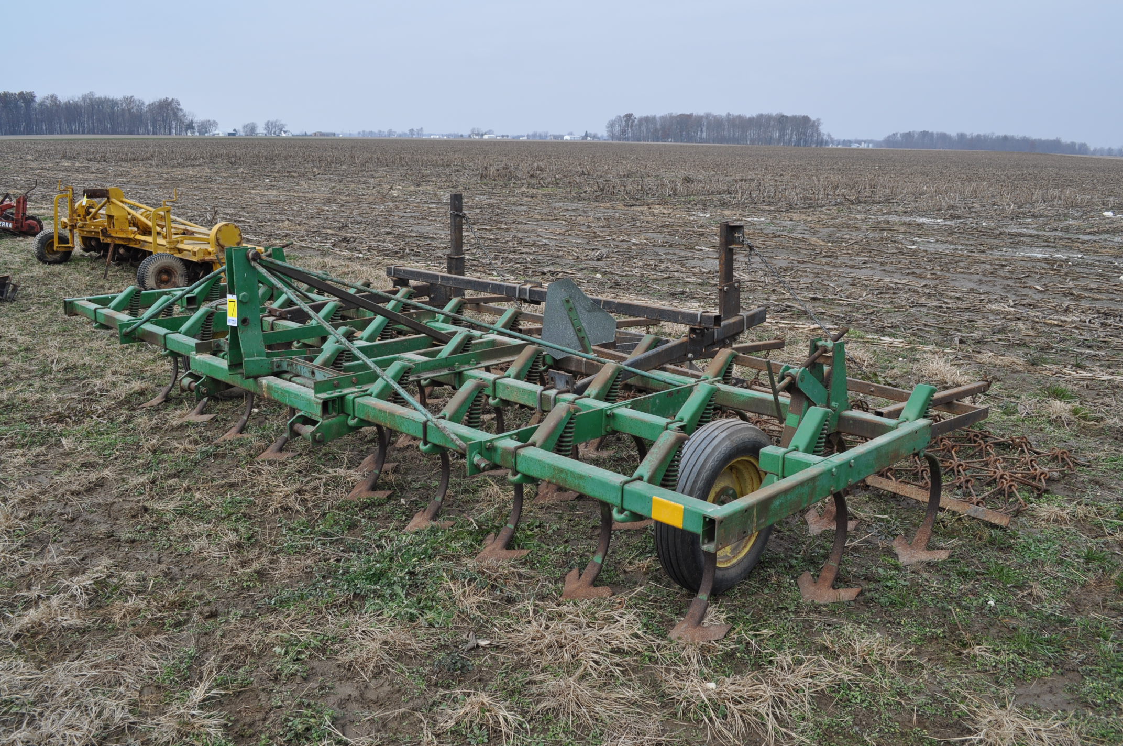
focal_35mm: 30
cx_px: 562
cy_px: 373
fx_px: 935
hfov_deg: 62.0
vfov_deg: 43.5
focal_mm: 20
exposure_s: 1/250
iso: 200
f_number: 8
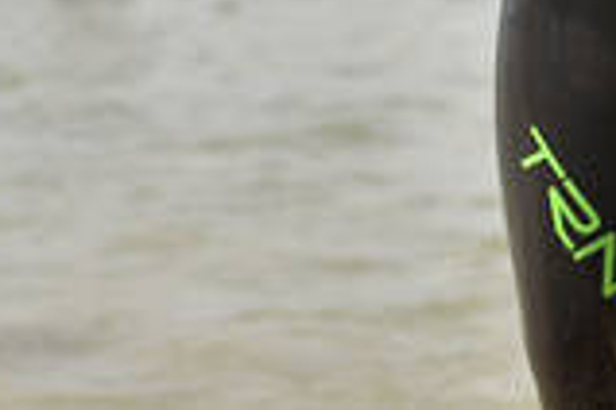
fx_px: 7237
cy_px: -412
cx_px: 601
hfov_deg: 4.9
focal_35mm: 423
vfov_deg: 3.2
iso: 200
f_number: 4
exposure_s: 1/2000
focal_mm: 105
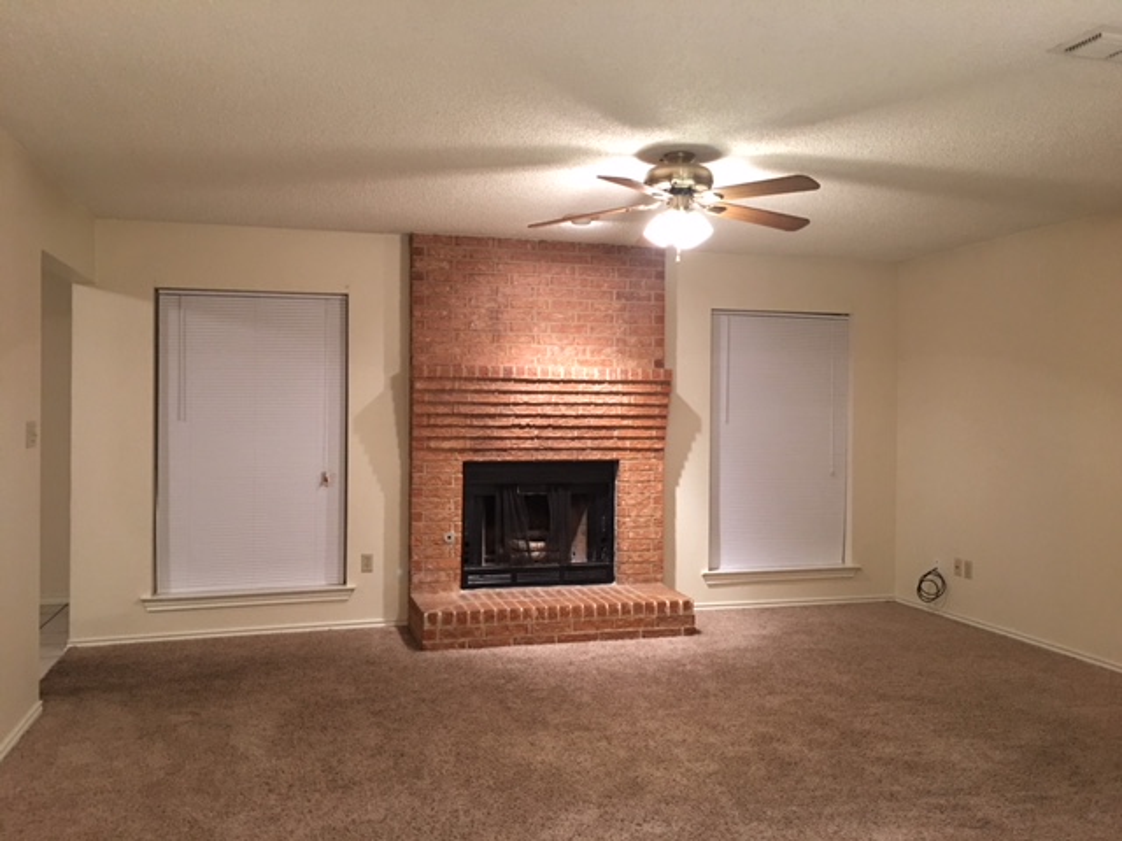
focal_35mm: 29
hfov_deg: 61.7
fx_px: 940
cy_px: 420
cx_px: 561
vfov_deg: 48.2
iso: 50
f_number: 2.2
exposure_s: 1/4
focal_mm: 4.15
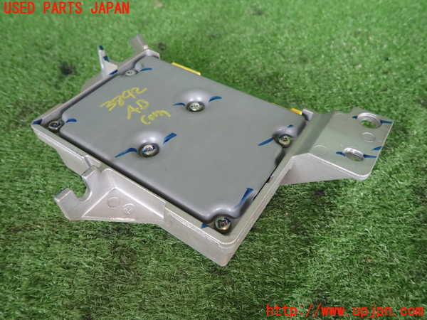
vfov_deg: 54.9
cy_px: 160
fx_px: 308
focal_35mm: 25
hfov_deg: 69.4
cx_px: 214
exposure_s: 1/60
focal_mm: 4.5
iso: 160
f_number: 2
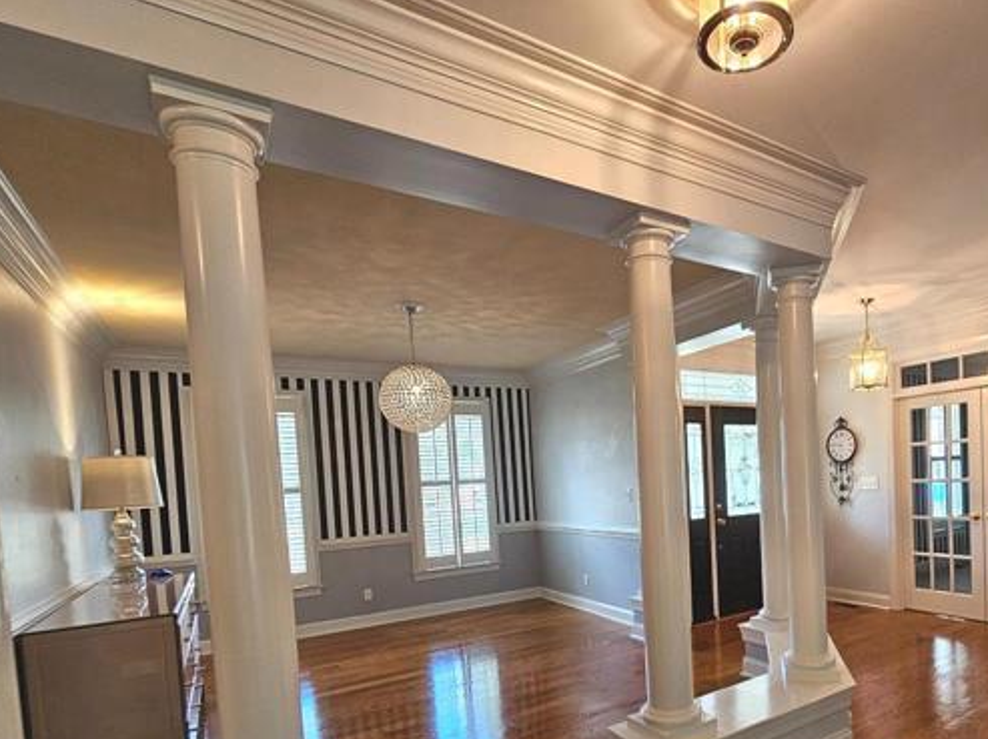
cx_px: 643
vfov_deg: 66.5
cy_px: 501
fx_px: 542
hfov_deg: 82.4
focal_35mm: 19
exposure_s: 1/60
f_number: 2.2
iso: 200
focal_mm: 2.2
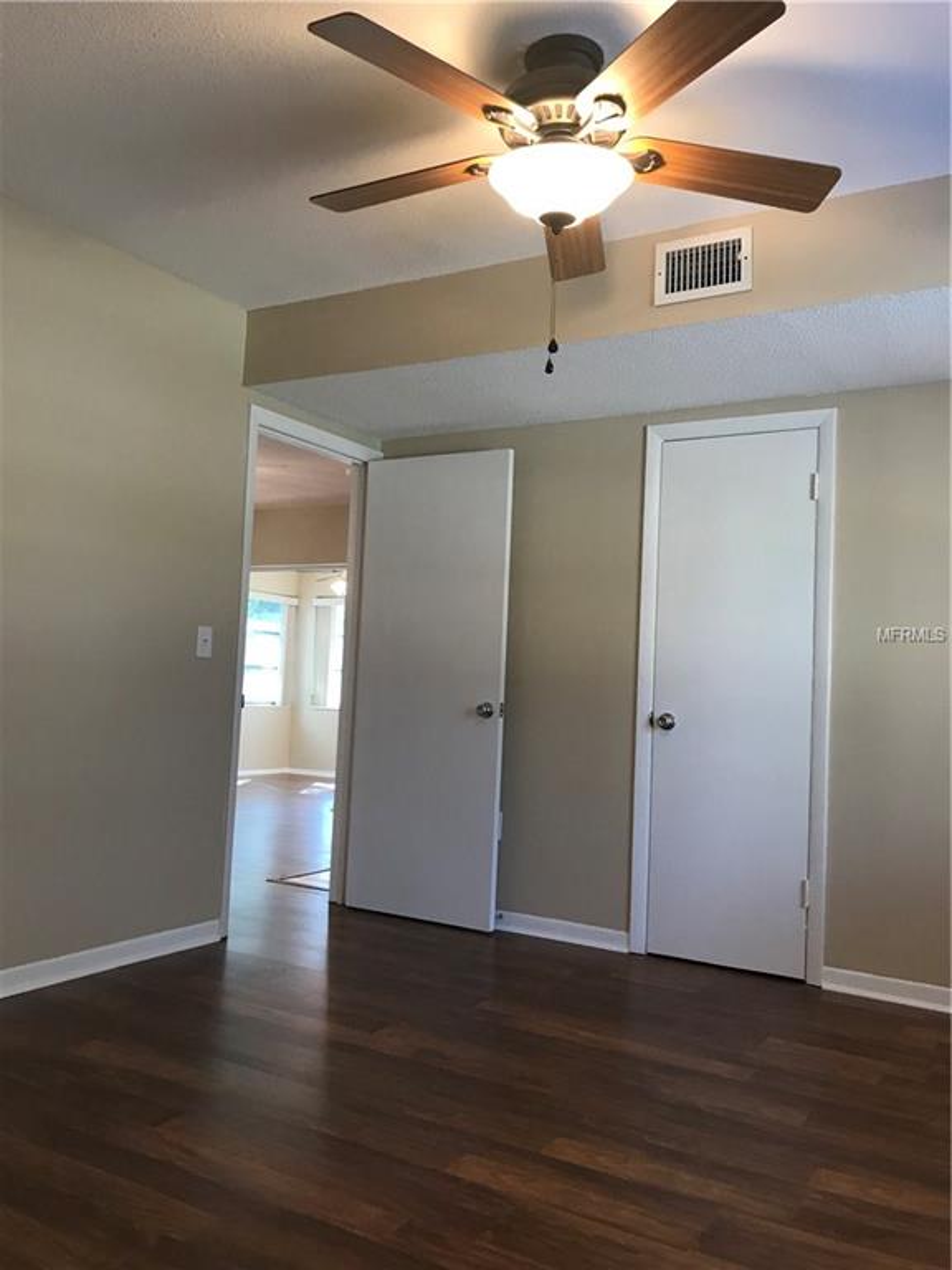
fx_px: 1027
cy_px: 635
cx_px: 476
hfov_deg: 49.7
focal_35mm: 28
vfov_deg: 63.4
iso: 40
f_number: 1.8
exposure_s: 1/30
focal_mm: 3.99
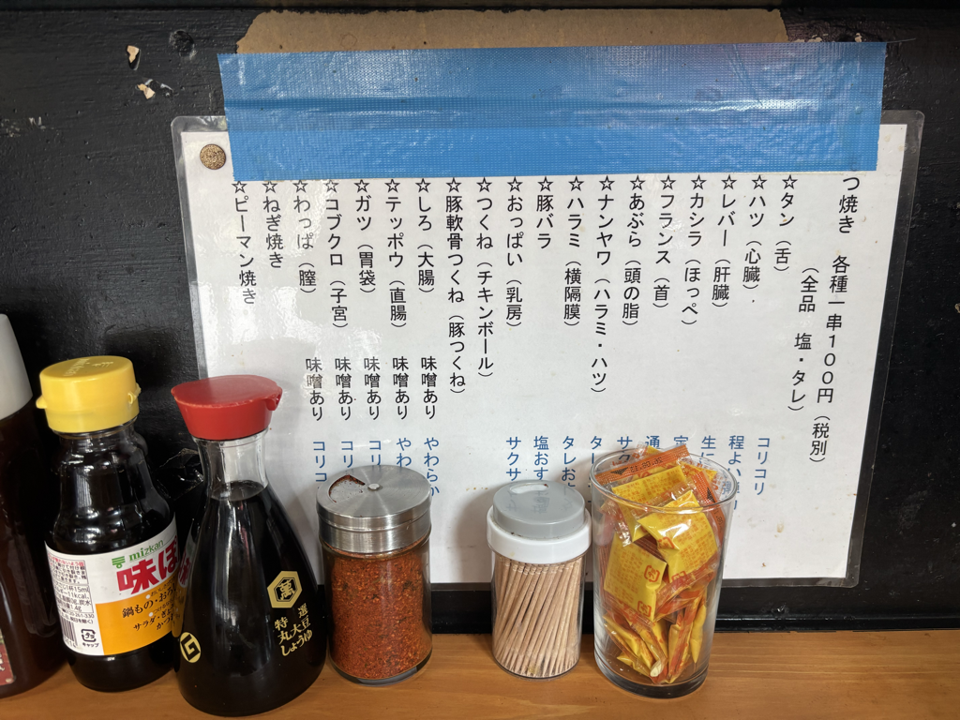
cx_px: 480
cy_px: 360
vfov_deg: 53.1
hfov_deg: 67.3
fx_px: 721
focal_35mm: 26
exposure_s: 1/100
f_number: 1.6
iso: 125
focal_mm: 5.96
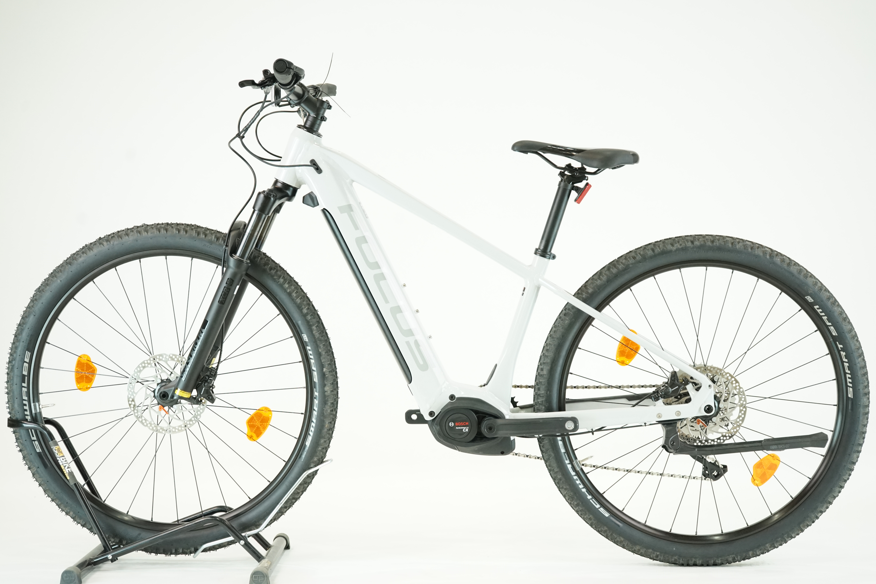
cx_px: 438
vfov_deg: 24.6
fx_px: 1338
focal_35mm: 55
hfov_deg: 36.2
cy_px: 292
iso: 2500
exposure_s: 1/200
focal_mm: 55
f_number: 5.6
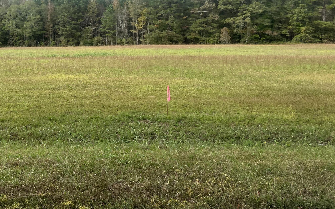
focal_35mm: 41
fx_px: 374
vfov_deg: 31.0
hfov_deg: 47.0
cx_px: 99
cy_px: 69
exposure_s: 1/2299
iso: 50
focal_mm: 5.7
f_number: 1.5
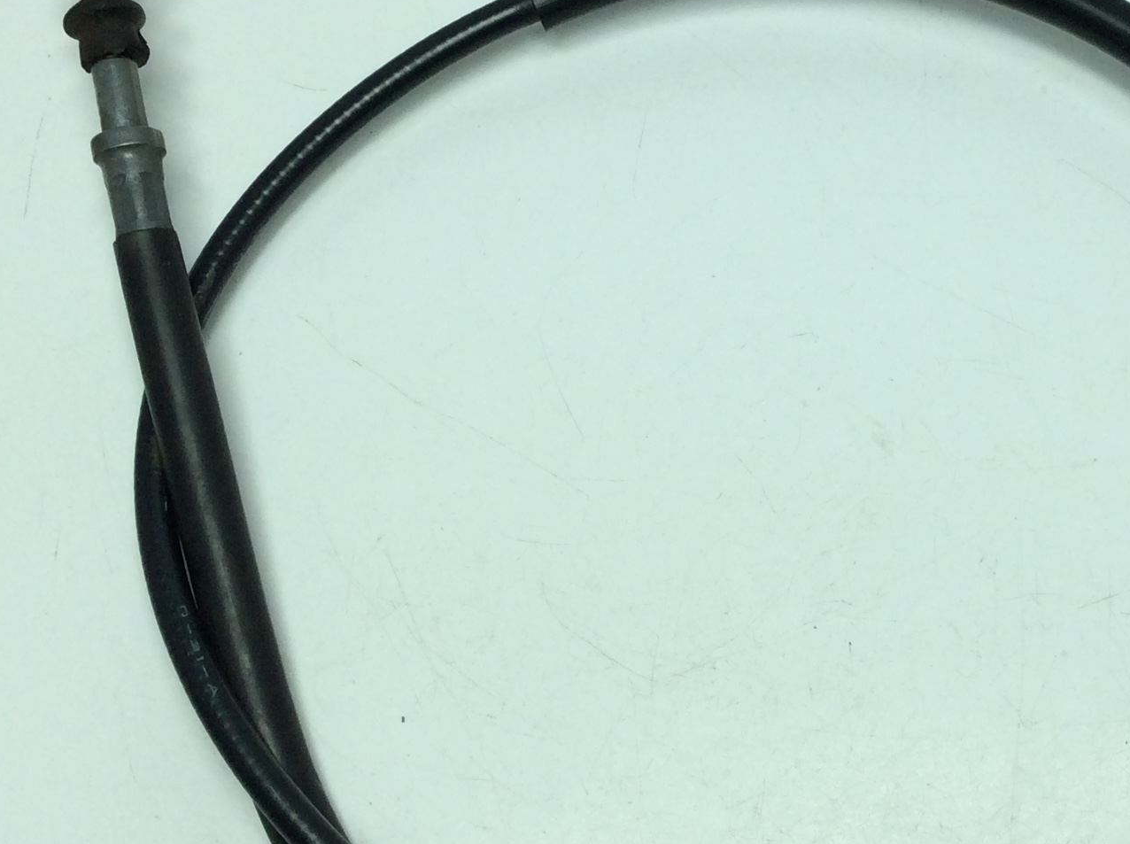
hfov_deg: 29.5
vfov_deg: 22.5
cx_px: 798
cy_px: 377
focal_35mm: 65
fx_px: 2119
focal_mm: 3.3
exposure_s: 1/608
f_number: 2.4
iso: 32
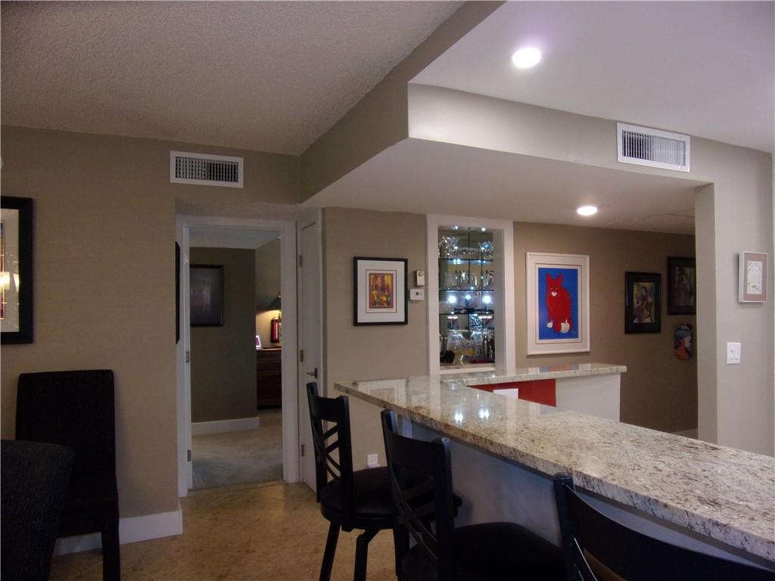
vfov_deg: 56.8
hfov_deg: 71.6
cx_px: 388
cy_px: 290
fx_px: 537
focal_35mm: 24
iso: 200
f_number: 3.3
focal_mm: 4.3
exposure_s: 1/34
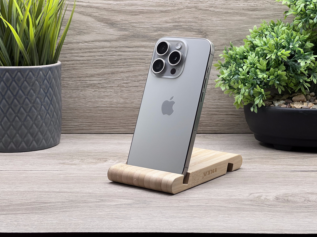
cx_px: 158
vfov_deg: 18.4
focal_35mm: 80
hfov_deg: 24.4
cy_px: 116
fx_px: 733
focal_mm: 9
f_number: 2.8
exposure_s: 1/100
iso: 80
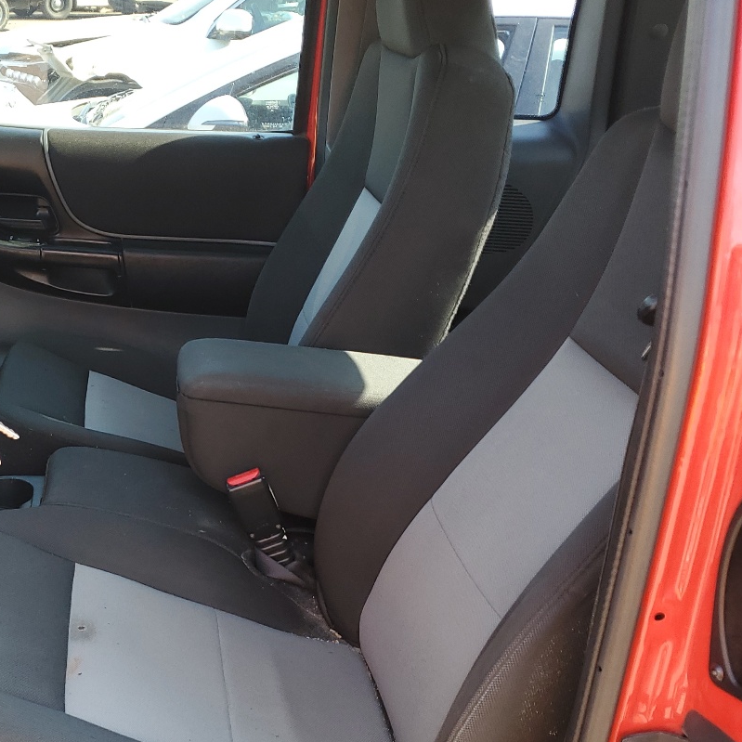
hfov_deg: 35.1
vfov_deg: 36.4
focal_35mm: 46
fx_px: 1116
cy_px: 491
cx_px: 107
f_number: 1.5
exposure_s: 1/135
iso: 50
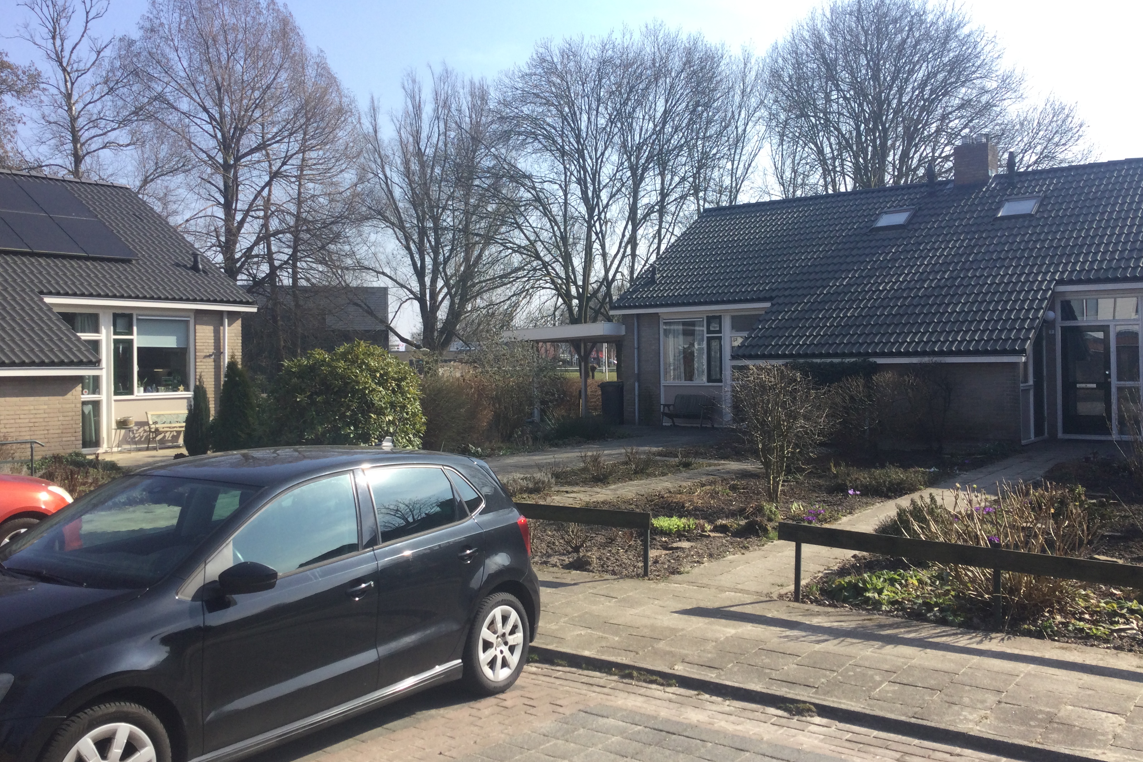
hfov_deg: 57.2
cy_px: 340
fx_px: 1048
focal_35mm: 33
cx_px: 570
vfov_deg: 39.9
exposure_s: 1/529
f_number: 2.4
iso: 25
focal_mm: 3.3
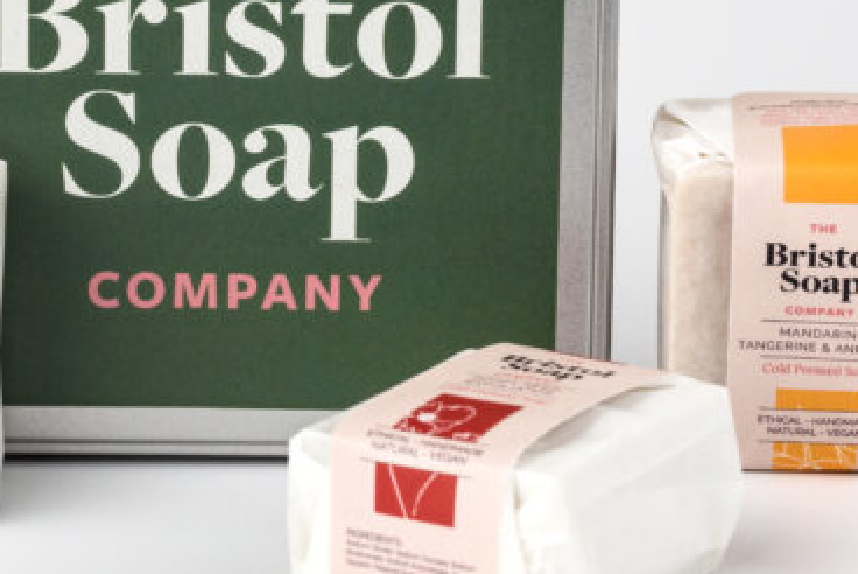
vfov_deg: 9.8
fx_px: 3315
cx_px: 210
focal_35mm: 139
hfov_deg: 14.7
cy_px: -1
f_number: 10
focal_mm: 50
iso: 500
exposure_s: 1/80
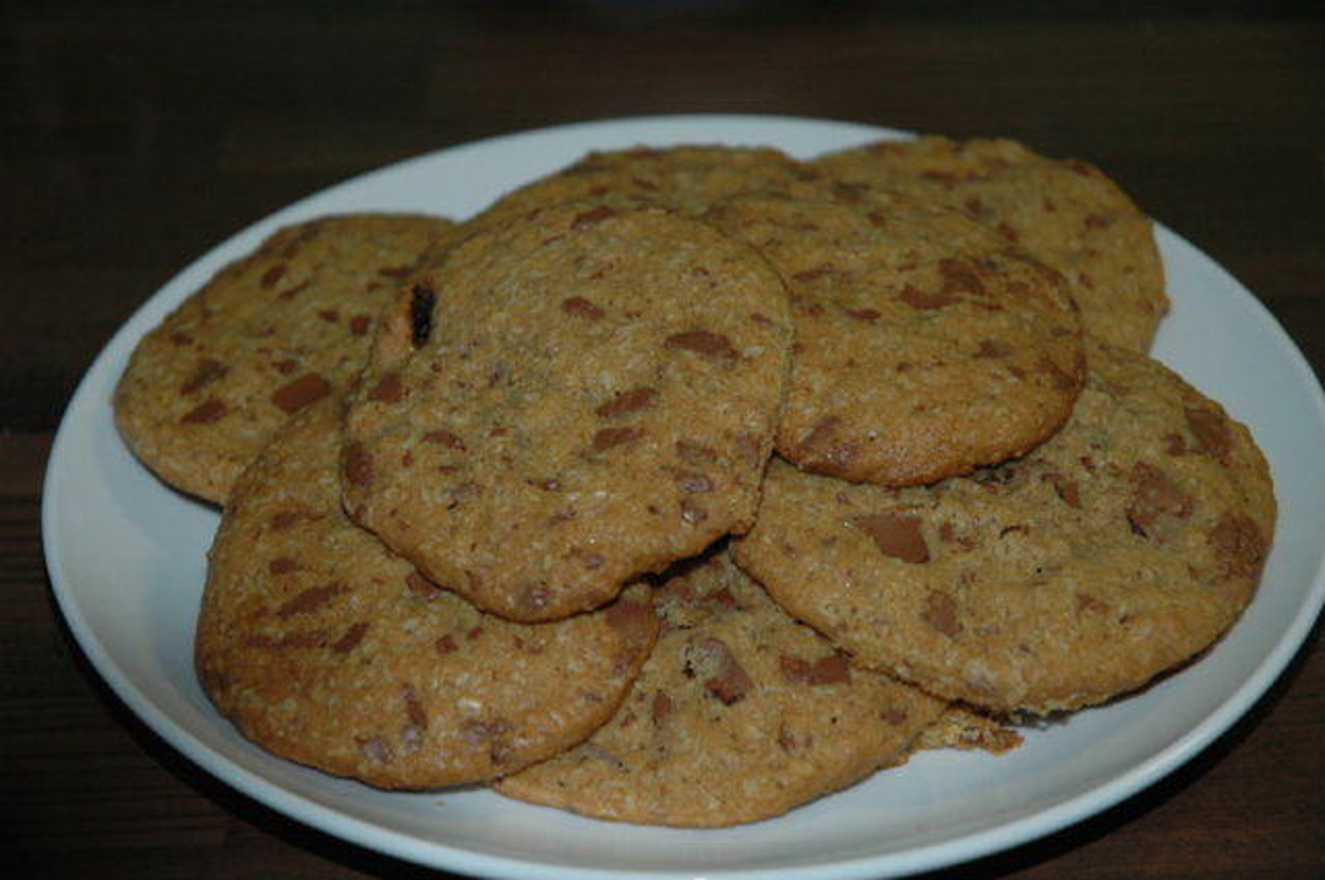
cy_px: 440
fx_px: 3860
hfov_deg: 19.5
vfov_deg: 13.0
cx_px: 662
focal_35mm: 105
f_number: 4.5
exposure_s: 1/60
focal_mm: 70
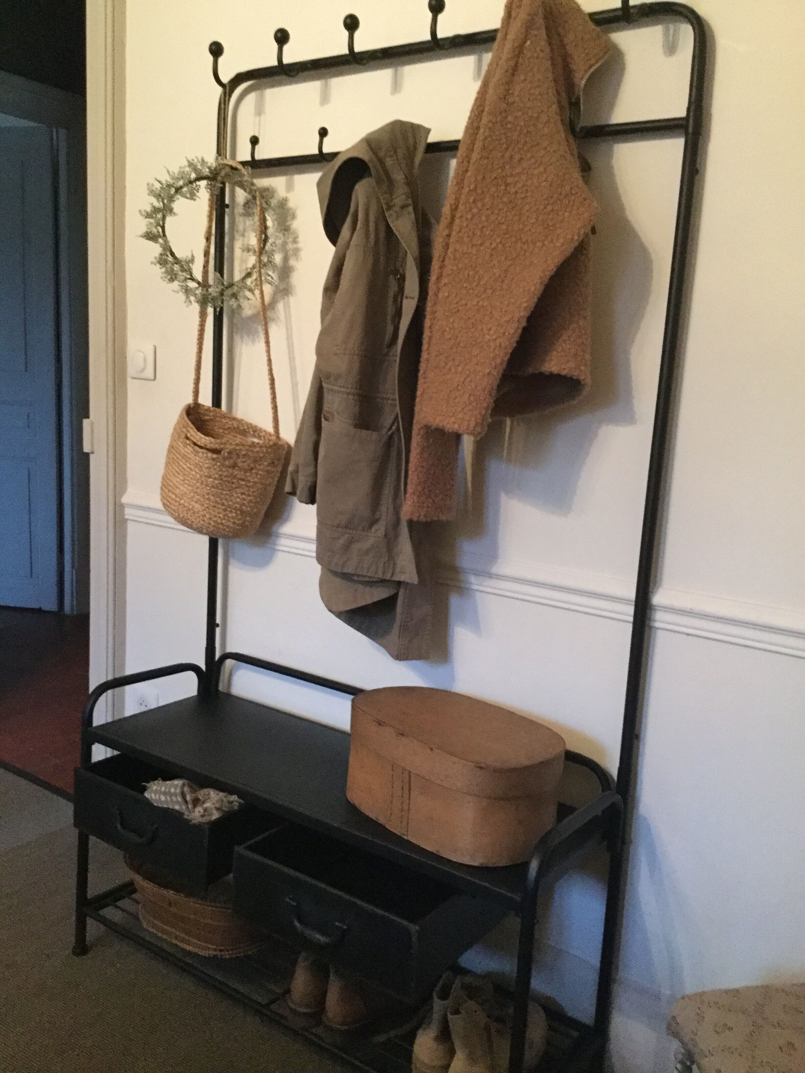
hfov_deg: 45.4
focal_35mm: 31
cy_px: 536
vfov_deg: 58.4
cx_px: 402
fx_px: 961
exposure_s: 1/17
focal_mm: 3.3
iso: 400
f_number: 2.4
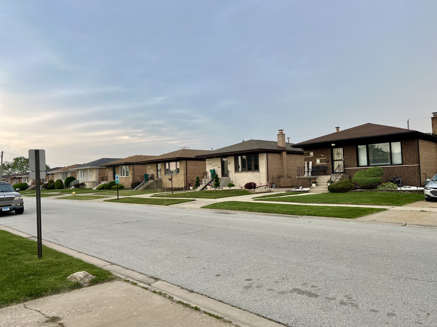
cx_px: 218
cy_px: 164
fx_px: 328
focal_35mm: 26
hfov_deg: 67.3
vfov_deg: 53.1
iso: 40
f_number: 1.5
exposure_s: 1/121
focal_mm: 5.7
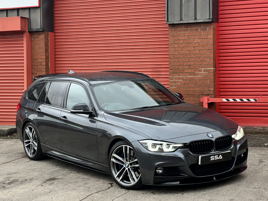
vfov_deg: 19.1
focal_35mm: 77
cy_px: 100
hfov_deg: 25.3
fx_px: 596
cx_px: 134
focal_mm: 9
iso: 50
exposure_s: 1/99
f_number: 2.8
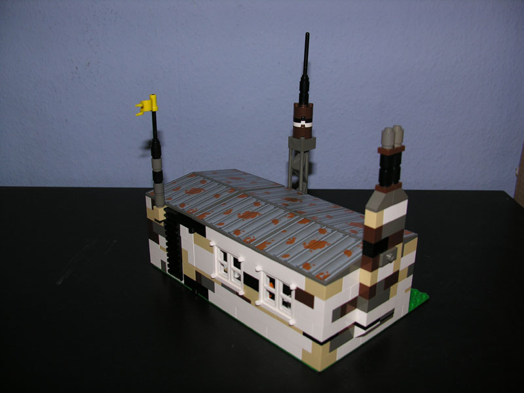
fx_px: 530
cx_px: 262
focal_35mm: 35
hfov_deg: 52.6
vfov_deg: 40.7
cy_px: 196
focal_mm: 8.9
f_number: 2.8
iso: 50
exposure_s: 1/60.1
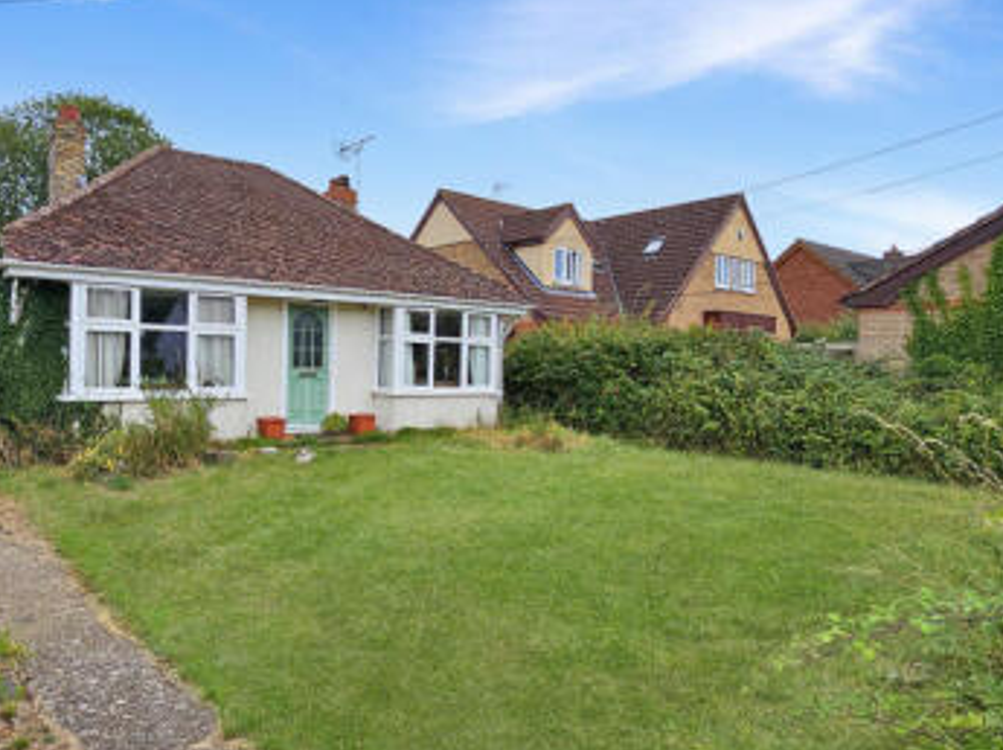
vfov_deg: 61.0
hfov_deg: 75.5
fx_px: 637
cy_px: 368
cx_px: 397
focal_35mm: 22
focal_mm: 2.2
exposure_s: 1/2456
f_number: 2.2
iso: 50
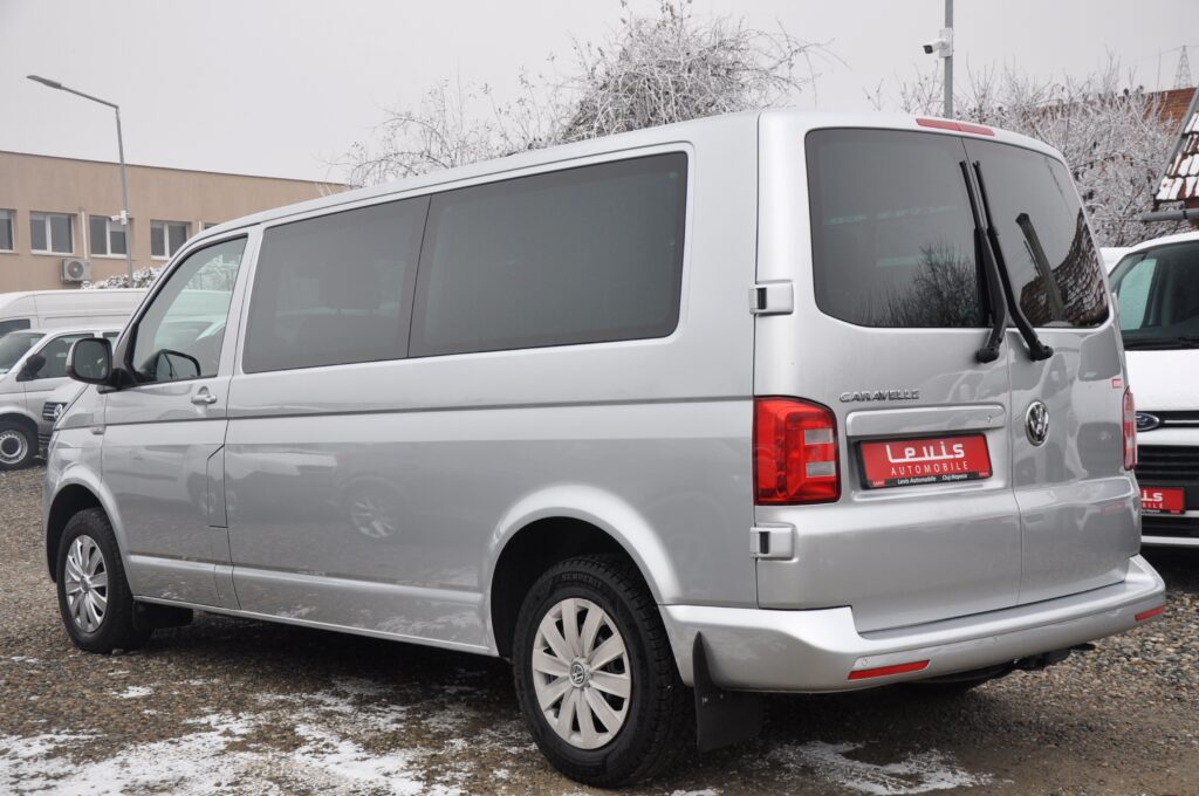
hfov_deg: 43.7
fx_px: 1497
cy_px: 398
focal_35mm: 45
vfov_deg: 29.8
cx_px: 600
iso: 500
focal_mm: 30
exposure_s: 1/200
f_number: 7.1
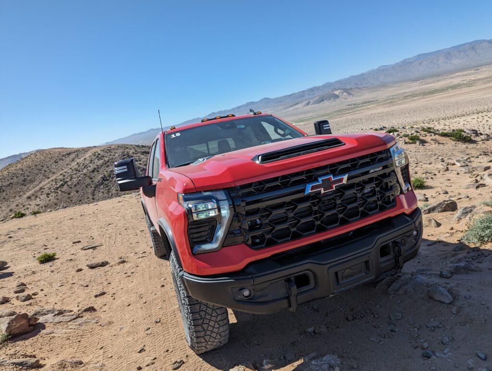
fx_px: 342
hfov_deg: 71.5
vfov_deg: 56.9
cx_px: 246
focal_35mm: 24
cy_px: 186
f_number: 1.85
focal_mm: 6.81
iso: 46
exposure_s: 1/2513
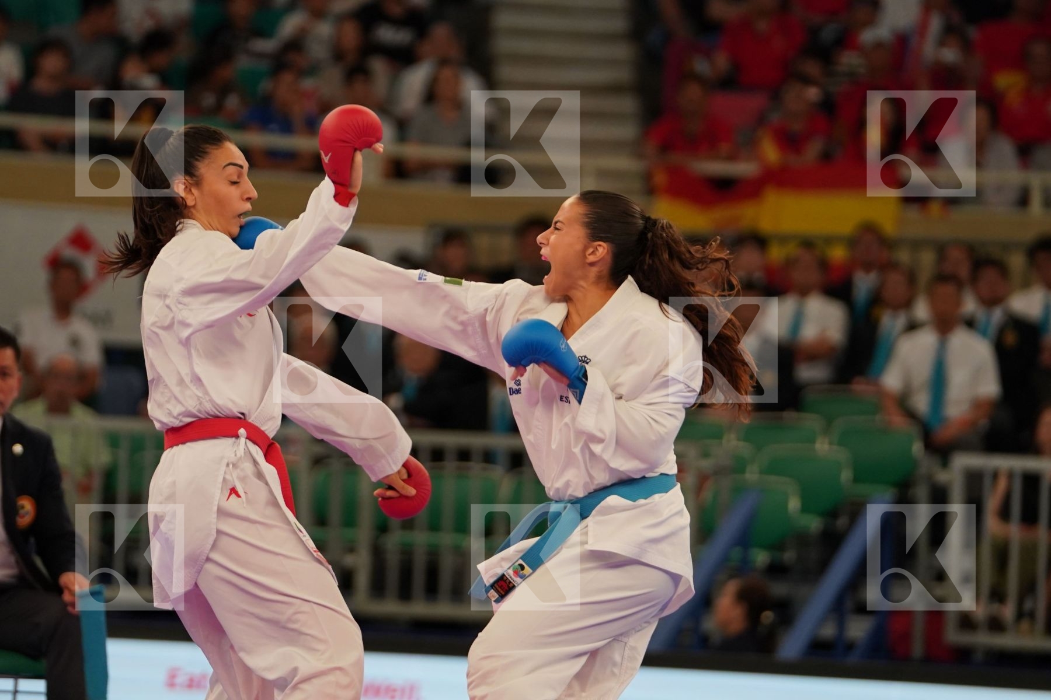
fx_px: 7356
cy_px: 350
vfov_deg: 5.5
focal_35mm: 252
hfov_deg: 8.2
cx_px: 526
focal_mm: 168
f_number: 2.8
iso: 1600
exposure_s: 1/1000
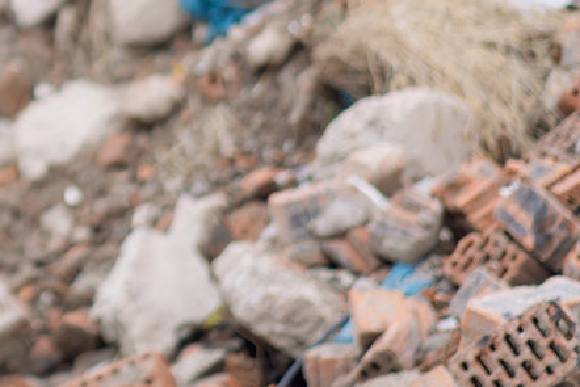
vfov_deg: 6.8
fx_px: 3207
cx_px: -286
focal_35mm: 199
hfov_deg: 10.0
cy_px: -201
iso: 100
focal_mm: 55
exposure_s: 1/250
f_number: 1.8
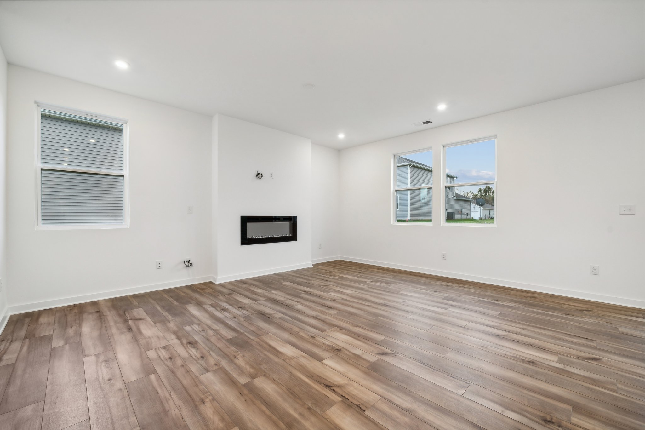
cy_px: 215
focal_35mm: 14
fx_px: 251
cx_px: 322
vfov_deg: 81.2
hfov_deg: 104.3
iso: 160
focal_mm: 14
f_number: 7.1
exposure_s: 1/15
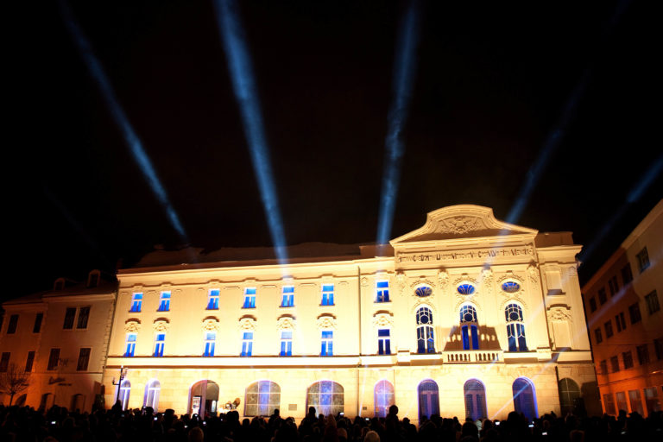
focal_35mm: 24
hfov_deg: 73.7
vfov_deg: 53.1
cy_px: 221
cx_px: 332
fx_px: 442
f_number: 2.8
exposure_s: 1/50
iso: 1600
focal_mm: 24
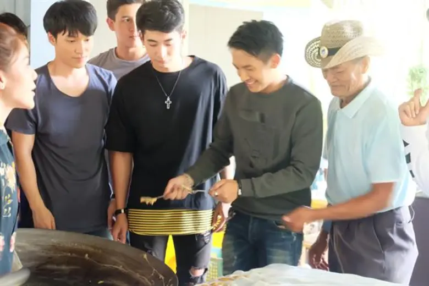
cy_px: 143
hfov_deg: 27.0
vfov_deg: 18.2
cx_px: 214
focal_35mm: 75
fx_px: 894
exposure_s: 1/15
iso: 3200
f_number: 4.5
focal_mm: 50
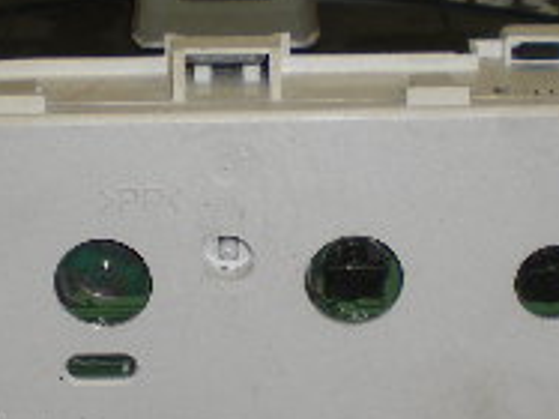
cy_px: 266
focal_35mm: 130
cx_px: 224
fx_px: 2098
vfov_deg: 11.4
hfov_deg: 15.2
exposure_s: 1/42
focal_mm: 6.3
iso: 64
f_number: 3.1
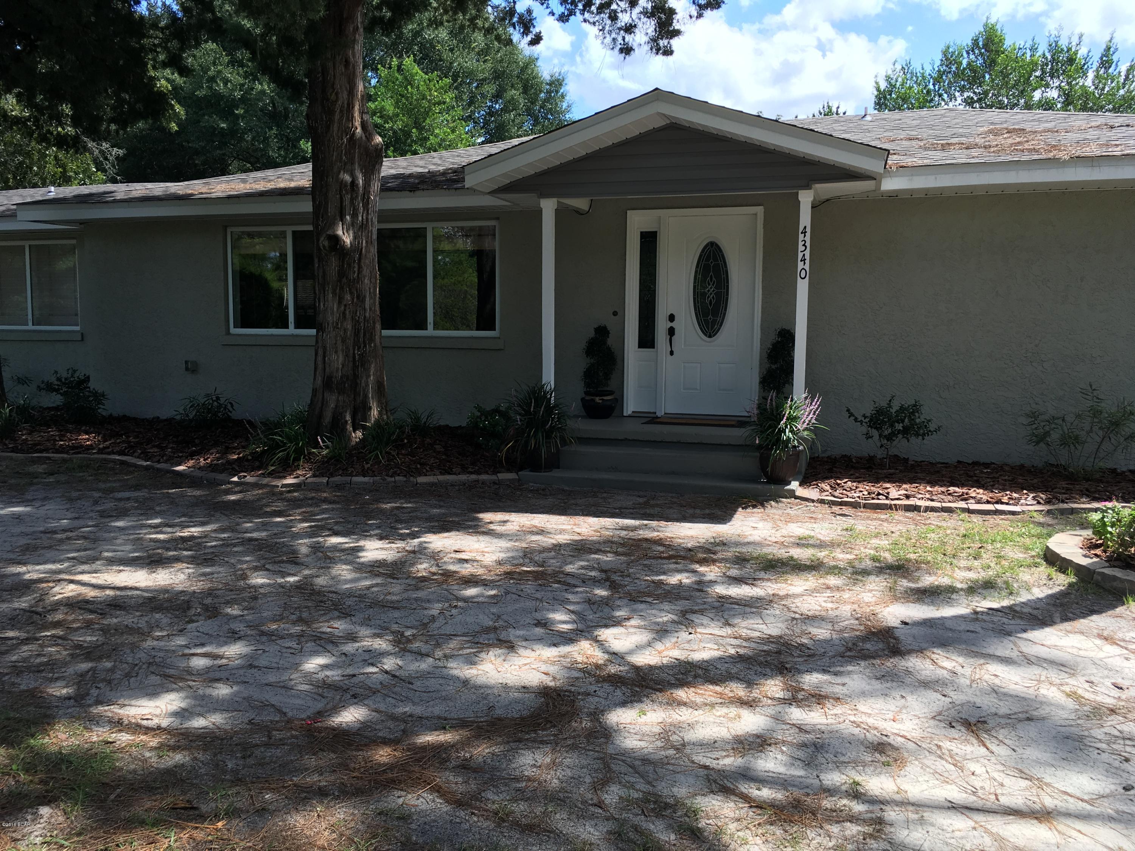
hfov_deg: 61.7
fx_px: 951
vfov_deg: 48.2
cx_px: 568
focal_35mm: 29
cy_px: 426
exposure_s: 1/596
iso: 25
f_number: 2.2
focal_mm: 4.15
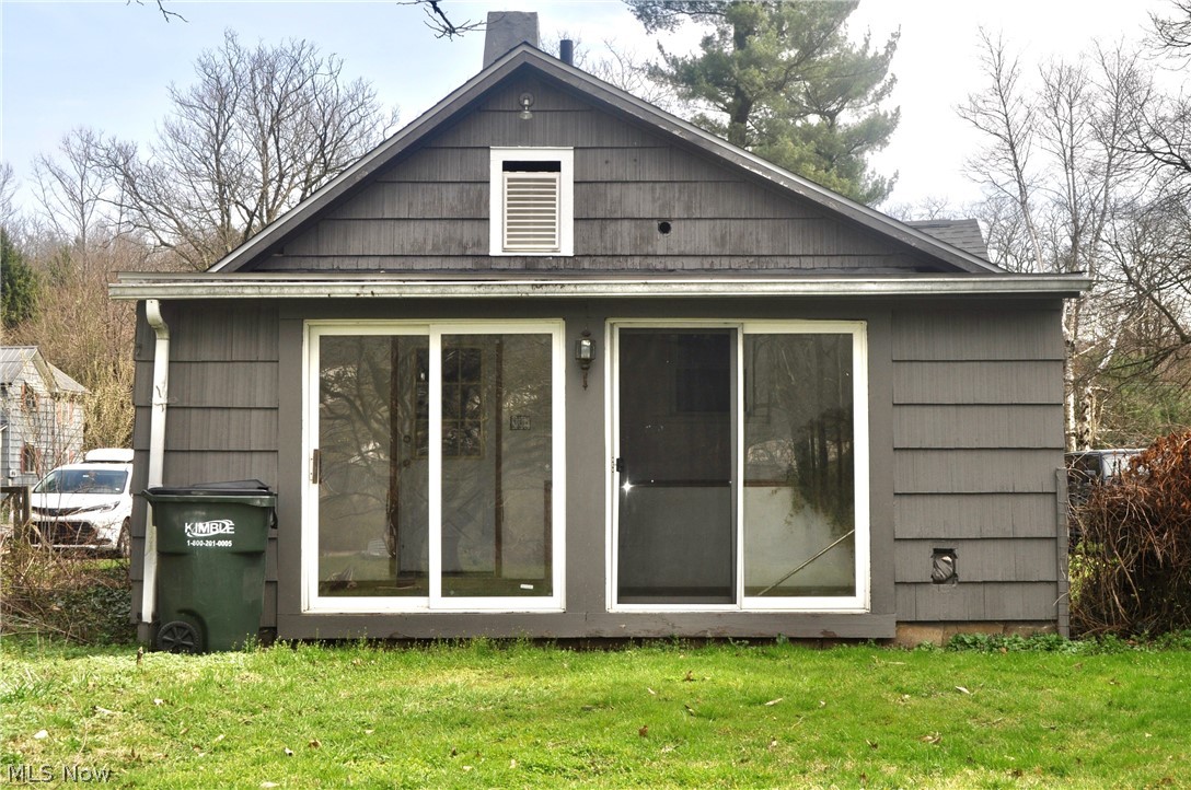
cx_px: 596
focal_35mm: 48
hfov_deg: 41.2
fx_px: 1586
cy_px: 395
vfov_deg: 28.0
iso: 200
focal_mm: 32
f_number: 10
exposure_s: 1/200
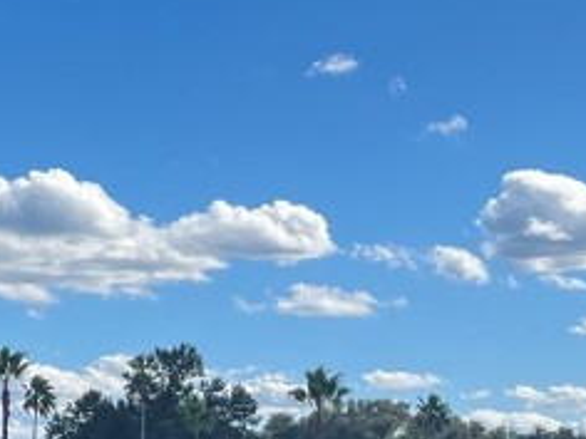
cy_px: 379
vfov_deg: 13.0
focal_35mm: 113
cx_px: -298
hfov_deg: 15.9
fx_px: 1913
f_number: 1.6
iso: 50
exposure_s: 1/2967
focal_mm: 5.1
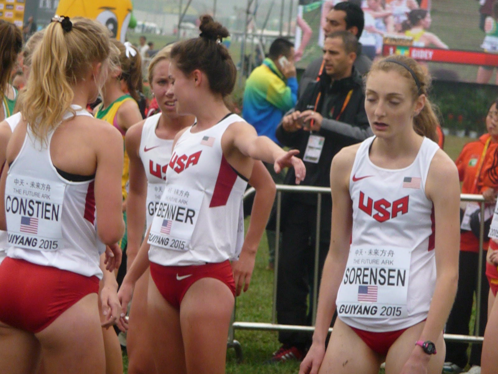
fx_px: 4028
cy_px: 187
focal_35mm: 280
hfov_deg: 7.1
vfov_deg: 5.3
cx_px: 249
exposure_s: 1/500
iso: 500
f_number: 4.9
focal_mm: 47
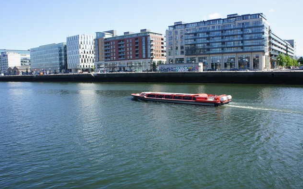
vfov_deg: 44.5
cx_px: 153
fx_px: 231
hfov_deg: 66.5
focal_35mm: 28
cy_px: 95
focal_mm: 18
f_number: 11
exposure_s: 1/100
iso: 200
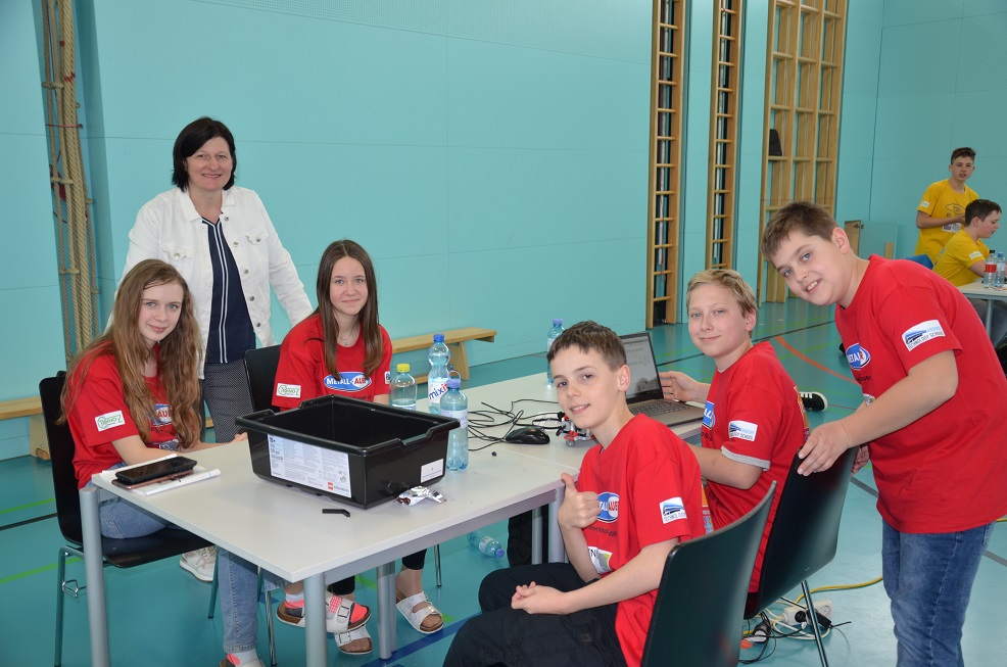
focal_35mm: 33
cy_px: 334
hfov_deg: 57.3
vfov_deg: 39.8
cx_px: 504
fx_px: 921
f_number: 3.8
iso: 250
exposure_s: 1/100
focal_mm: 22
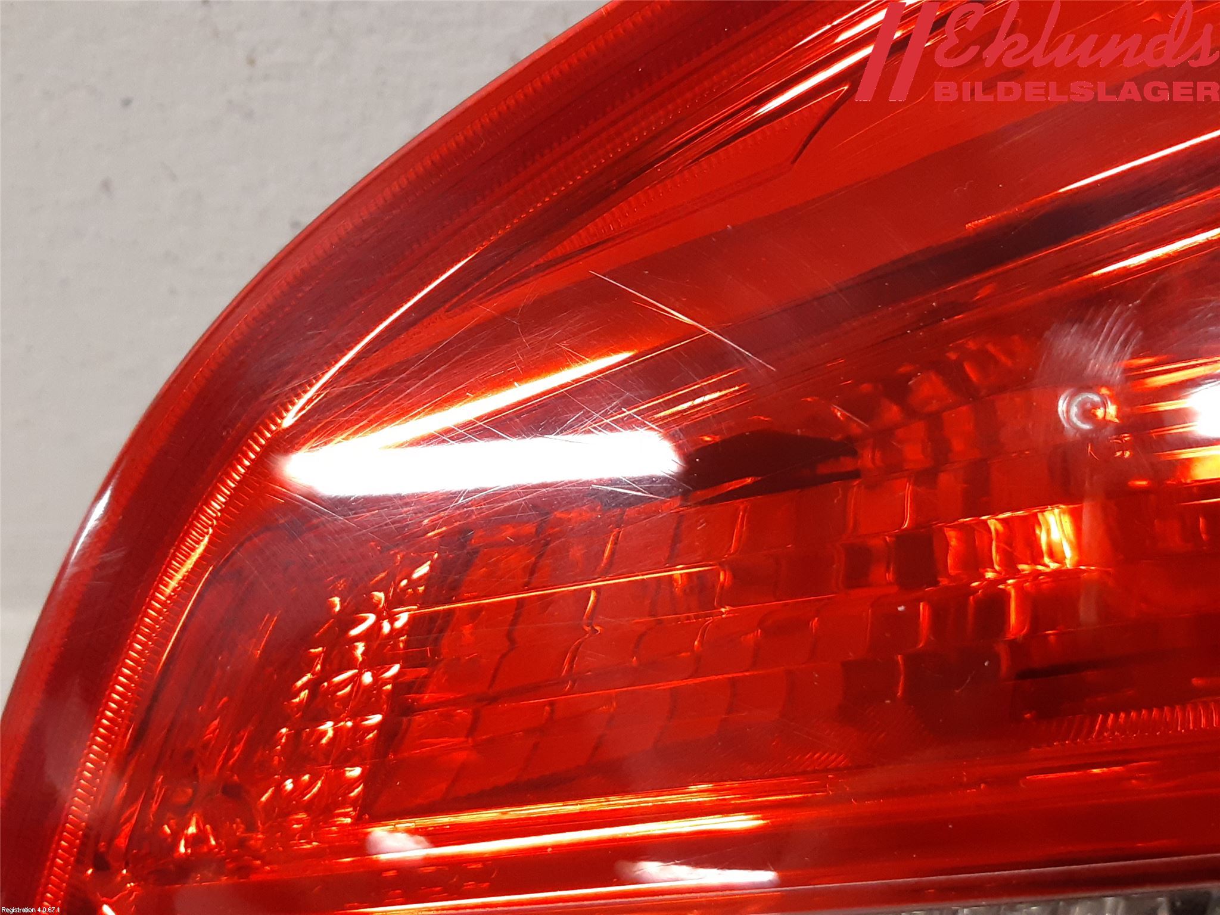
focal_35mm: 26
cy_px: 458
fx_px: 916
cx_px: 610
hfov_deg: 67.3
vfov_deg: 53.1
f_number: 1.7
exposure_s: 1/50
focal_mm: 3.93
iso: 250
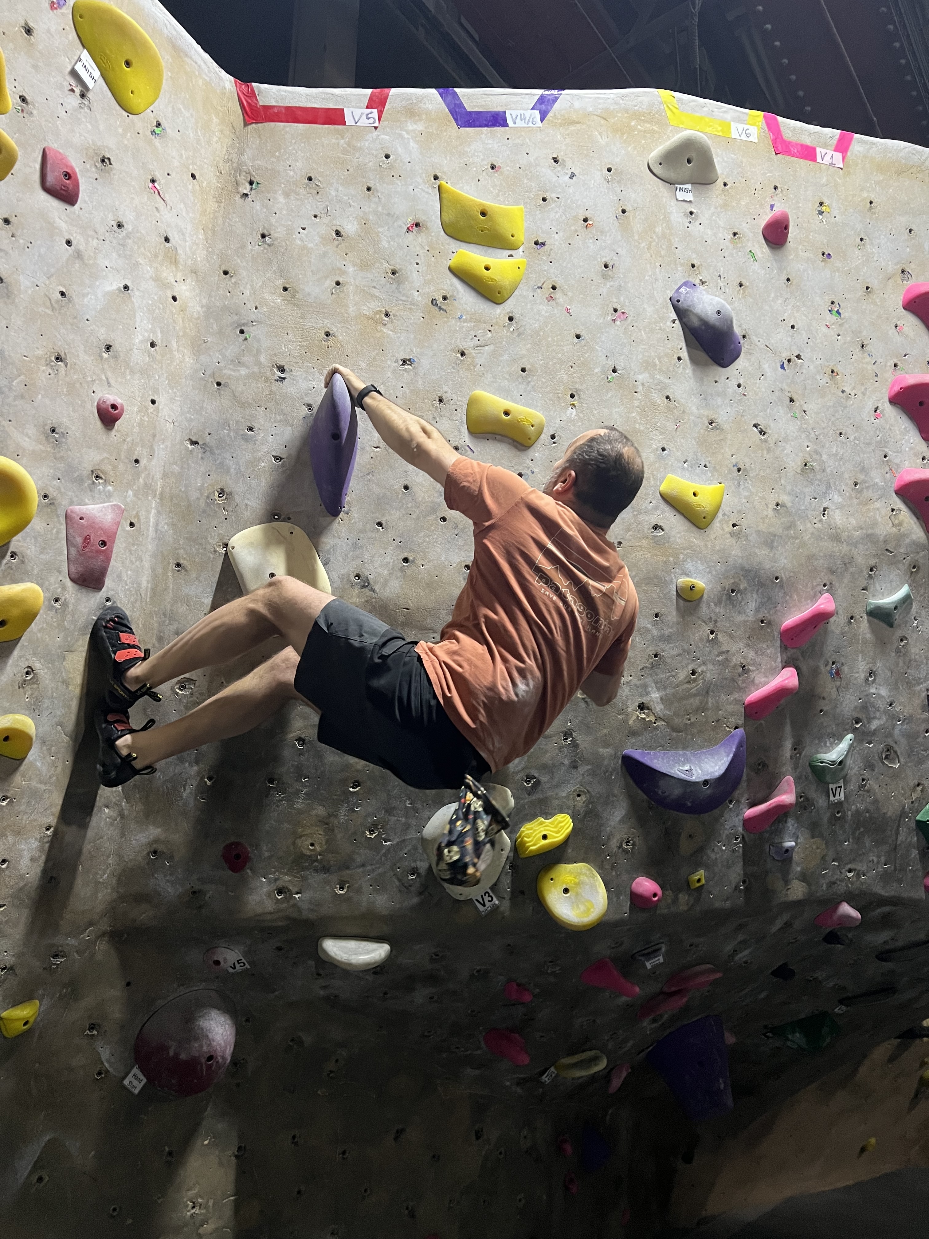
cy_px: 620
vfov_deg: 67.3
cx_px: 464
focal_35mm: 26
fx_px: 930
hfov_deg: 53.1
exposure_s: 1/60
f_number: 1.5
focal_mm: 5.7
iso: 320
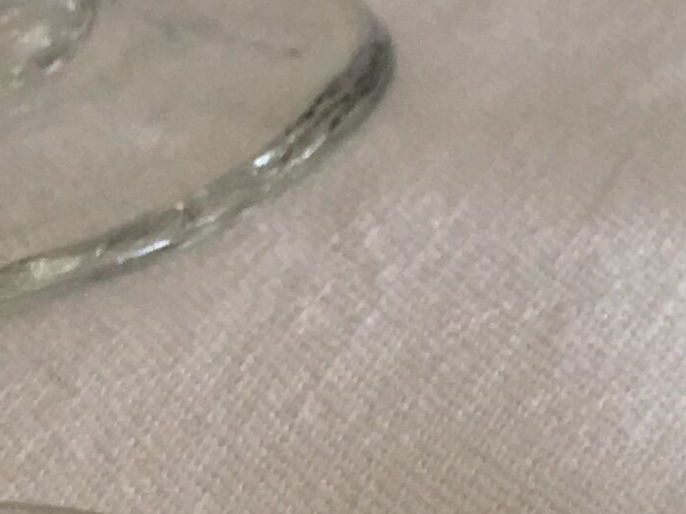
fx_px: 3290
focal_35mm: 166
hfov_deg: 10.8
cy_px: -351
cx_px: 1398
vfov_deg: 8.6
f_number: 2.2
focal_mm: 4.15
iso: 25
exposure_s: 1/50
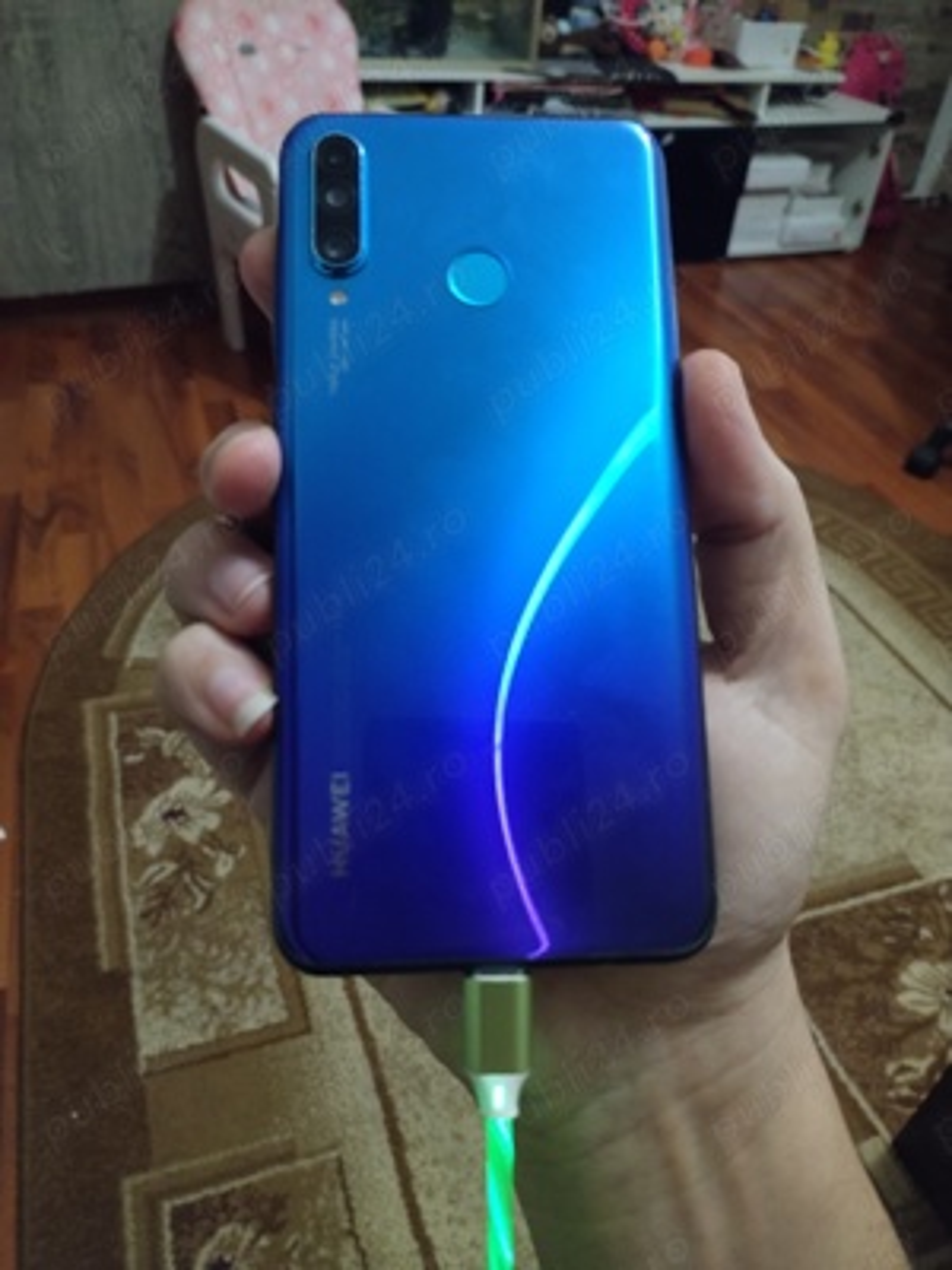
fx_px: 1063
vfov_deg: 61.7
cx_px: 476
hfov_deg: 48.2
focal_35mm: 29
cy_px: 635
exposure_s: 1/16.7
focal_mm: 4.75
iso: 2603
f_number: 1.8
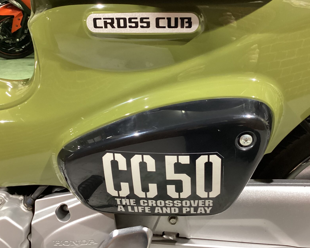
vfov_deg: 40.1
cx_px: 165
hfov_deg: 49.1
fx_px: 339
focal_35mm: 37
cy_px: 108
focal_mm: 3.3
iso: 400
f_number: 2.4
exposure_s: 1/40
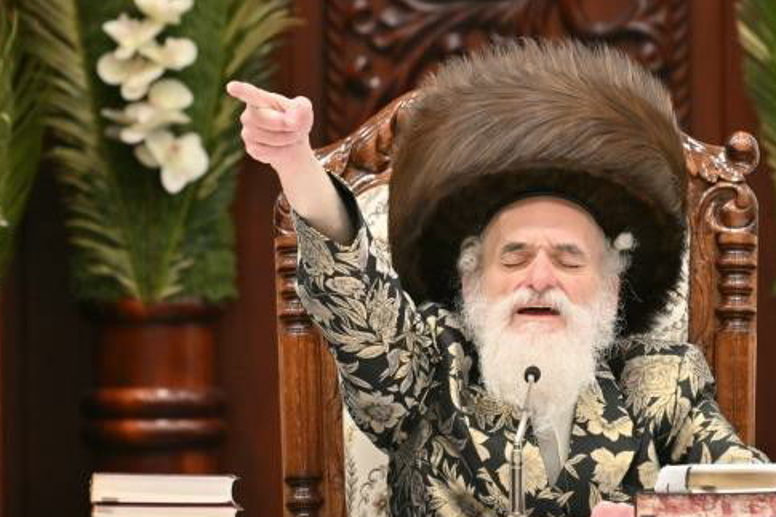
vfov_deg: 2.2
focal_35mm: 633
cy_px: 182
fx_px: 13639
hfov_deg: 3.3
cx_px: 501
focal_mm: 200
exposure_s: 1/250
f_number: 2.8
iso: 160
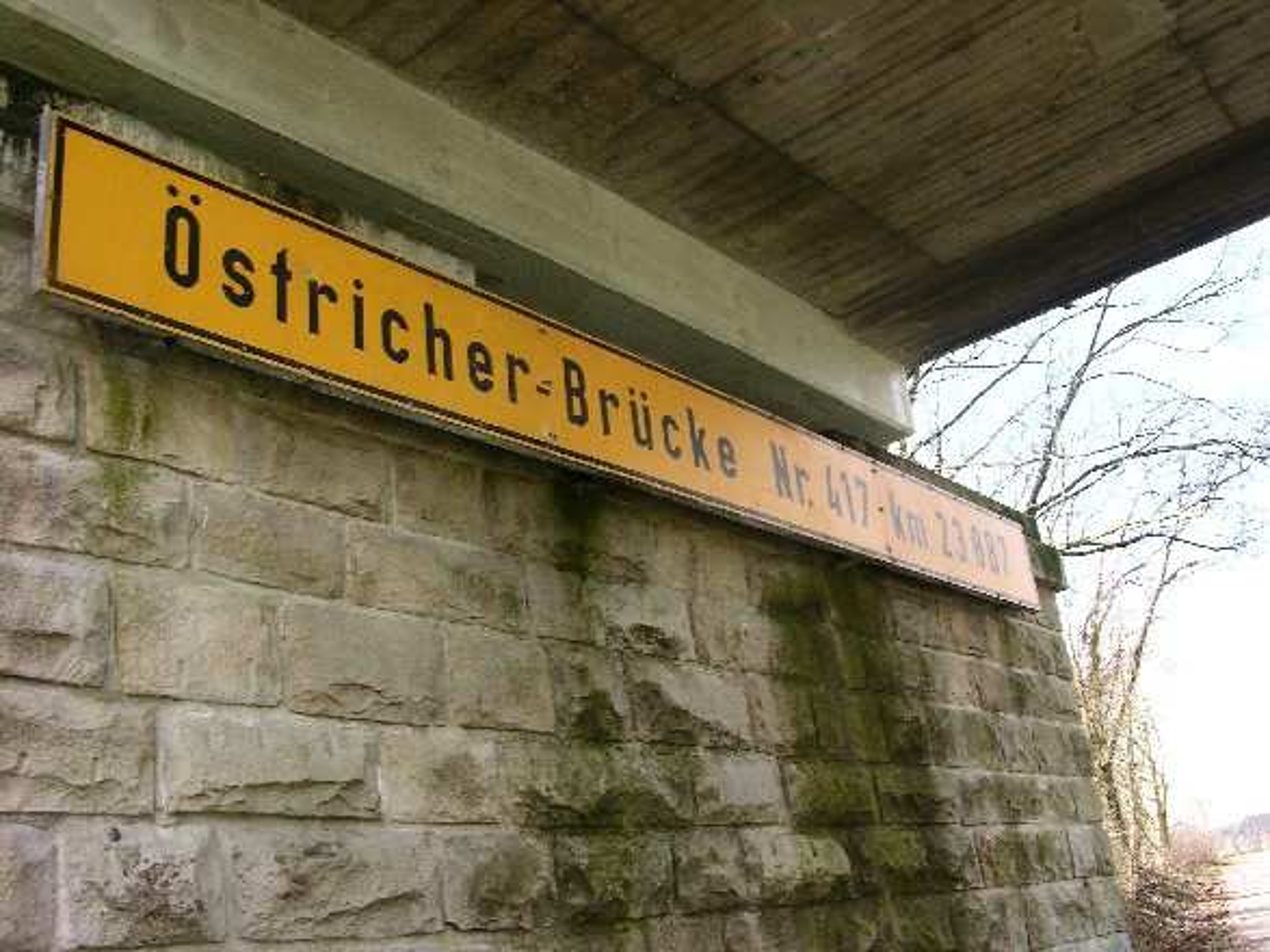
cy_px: 476
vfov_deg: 40.7
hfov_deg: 52.6
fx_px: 1284
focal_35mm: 35
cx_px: 635
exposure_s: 1/51.8
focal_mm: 8.9
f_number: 5
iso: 50
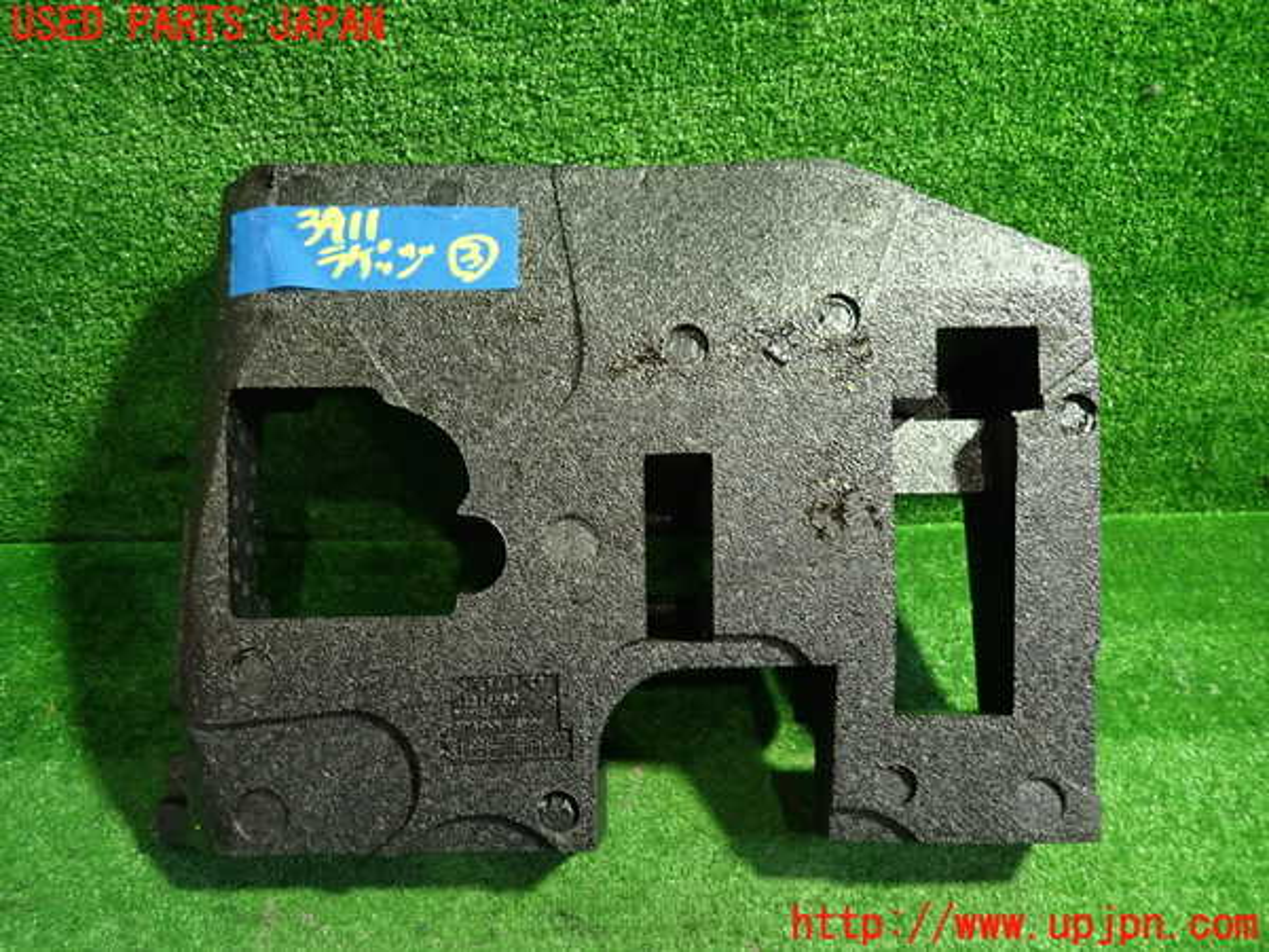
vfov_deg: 54.9
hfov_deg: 69.4
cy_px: 476
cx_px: 634
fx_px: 916
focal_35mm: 25
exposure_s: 1/30
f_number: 2
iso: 400
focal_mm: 4.5
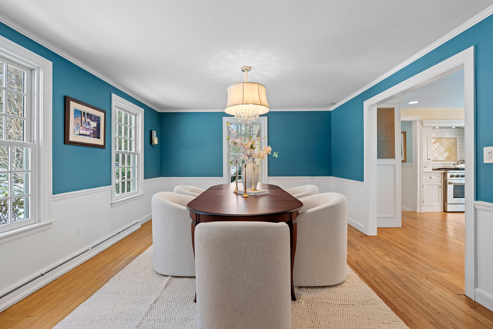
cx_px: 246
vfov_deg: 73.8
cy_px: 164
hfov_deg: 96.7
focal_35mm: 16
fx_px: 219
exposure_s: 1/1.25
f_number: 8
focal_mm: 16
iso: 125
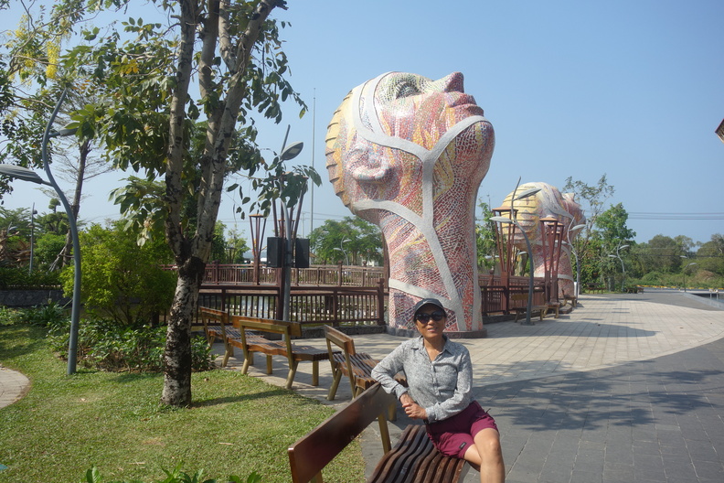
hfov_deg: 61.9
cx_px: 362
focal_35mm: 30
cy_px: 242
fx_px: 603
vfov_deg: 43.6
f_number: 4.5
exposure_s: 1/800
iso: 125
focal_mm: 11.18
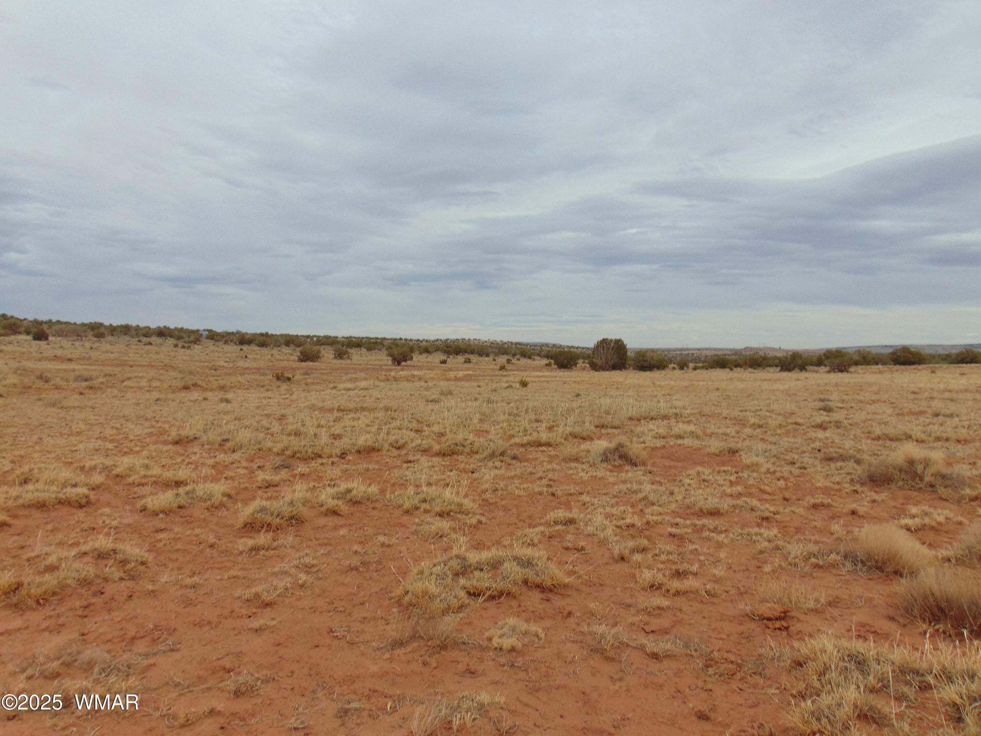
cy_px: 368
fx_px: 709
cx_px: 490
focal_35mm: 25
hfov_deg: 69.4
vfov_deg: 54.9
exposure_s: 1/250
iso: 80
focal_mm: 4.5
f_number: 7.7
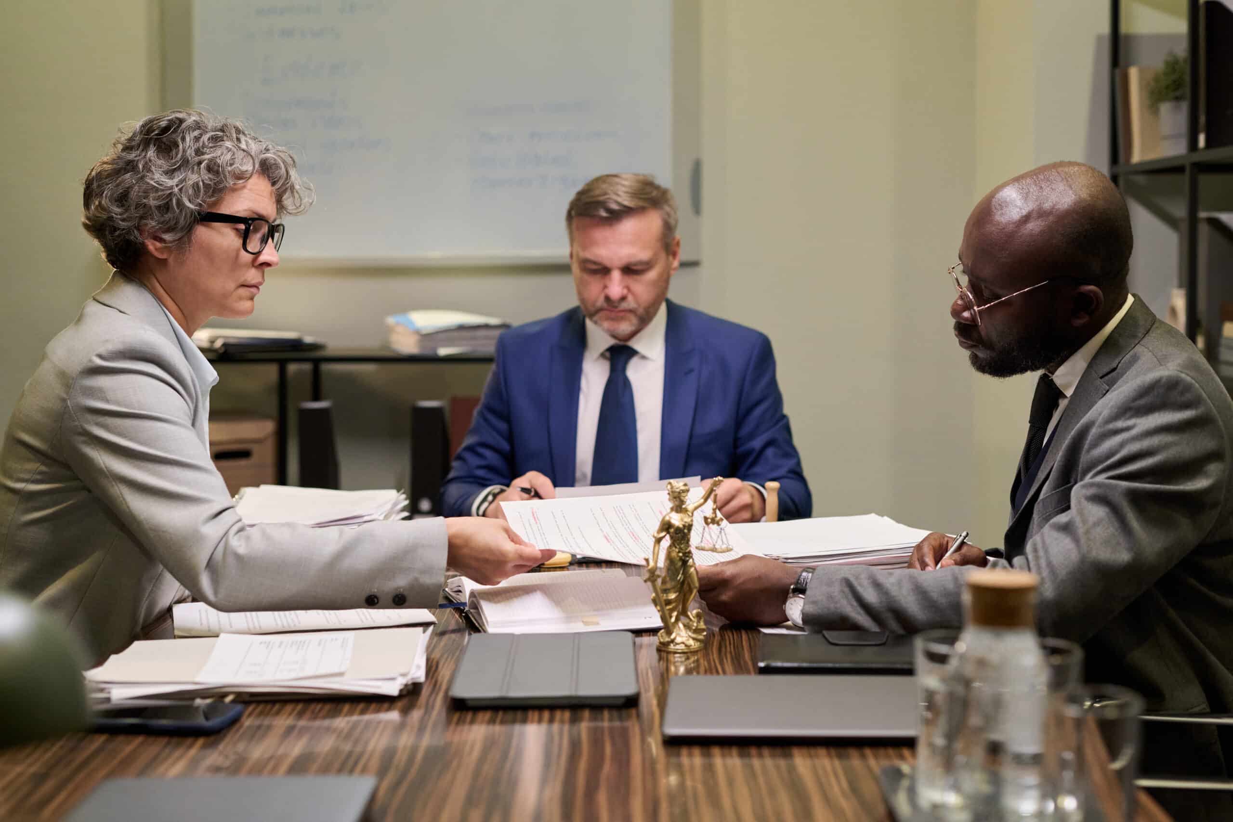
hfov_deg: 39.6
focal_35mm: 50
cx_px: 616
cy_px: 411
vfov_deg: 27.0
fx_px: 1712
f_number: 2.8
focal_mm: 50
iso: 1600
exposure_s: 1/250
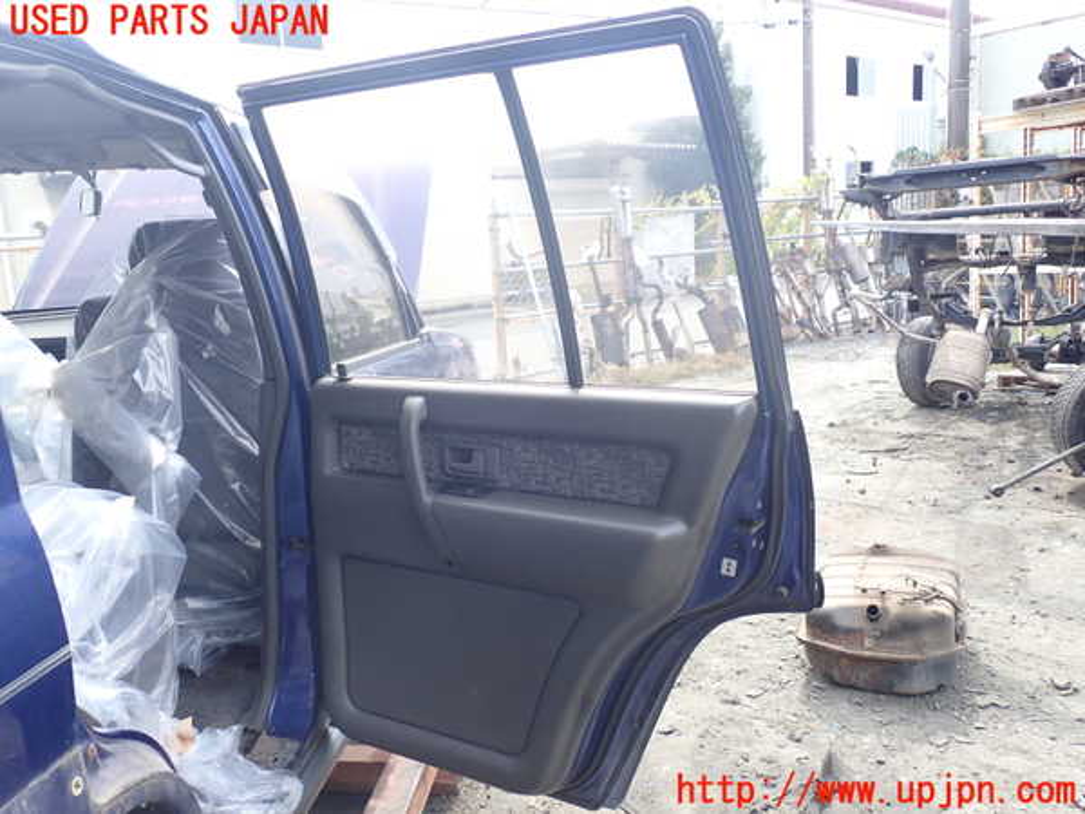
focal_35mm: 30
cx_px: 542
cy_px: 407
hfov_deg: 60.0
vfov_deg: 46.8
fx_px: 940
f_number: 3.2
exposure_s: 1/160
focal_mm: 5.4
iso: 100
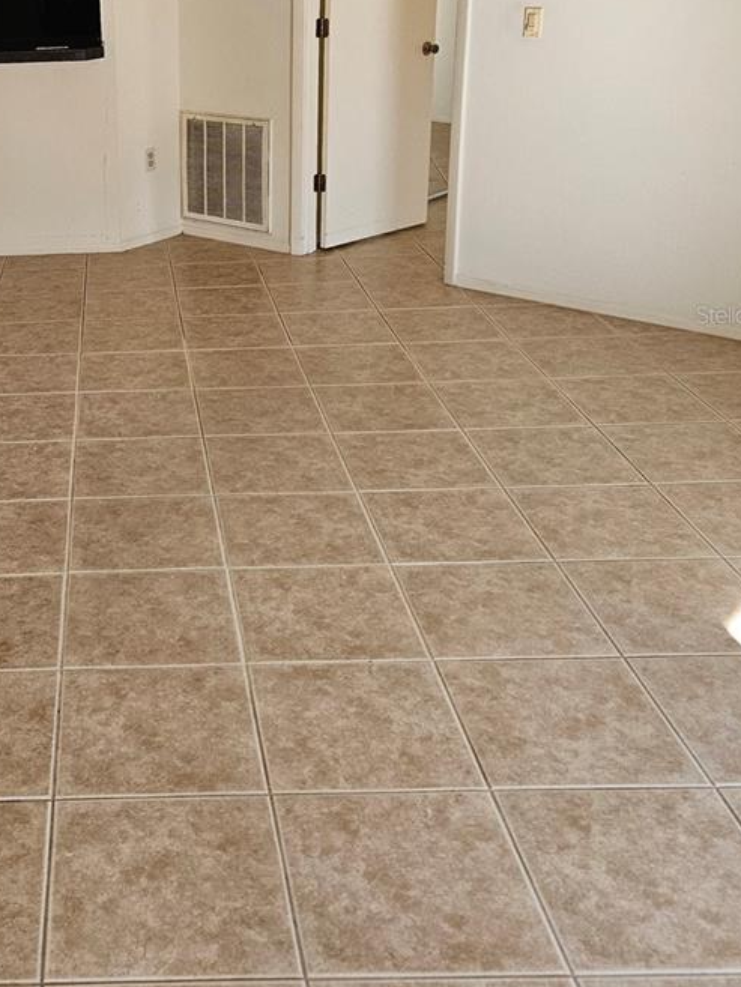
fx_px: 1198
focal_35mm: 42
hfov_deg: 33.2
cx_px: 126
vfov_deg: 44.0
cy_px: 314
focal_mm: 5.4
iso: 160
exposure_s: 1/180
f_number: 1.8
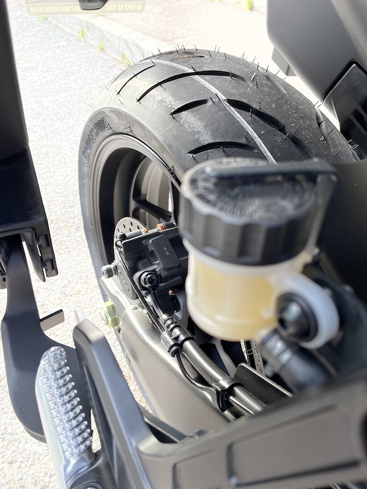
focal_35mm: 26
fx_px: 368
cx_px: 184
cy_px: 244
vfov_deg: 67.3
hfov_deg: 53.1
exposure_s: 1/130
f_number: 1.6
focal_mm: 4.2
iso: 32
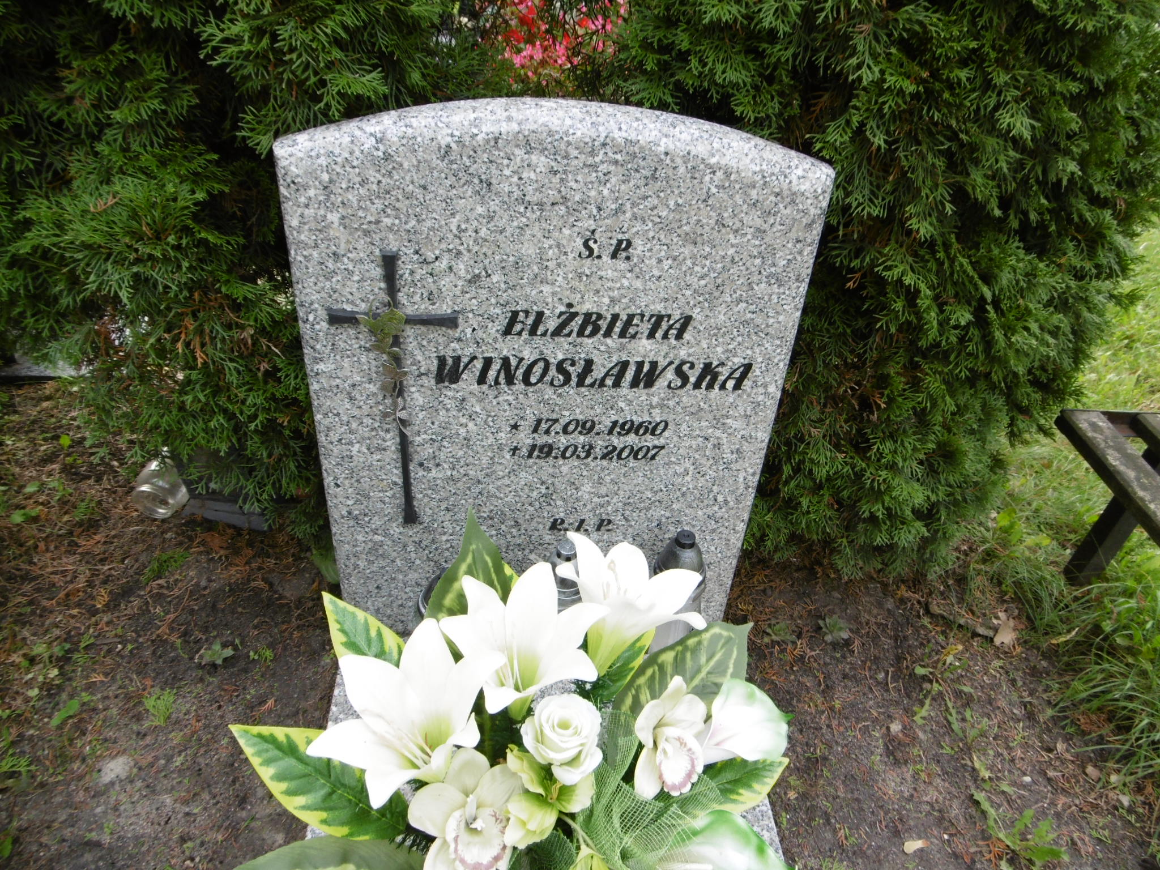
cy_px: 435
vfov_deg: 56.8
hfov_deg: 71.6
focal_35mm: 24
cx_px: 580
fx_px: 804
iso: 100
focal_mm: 4.3
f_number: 3.1
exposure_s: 1/125
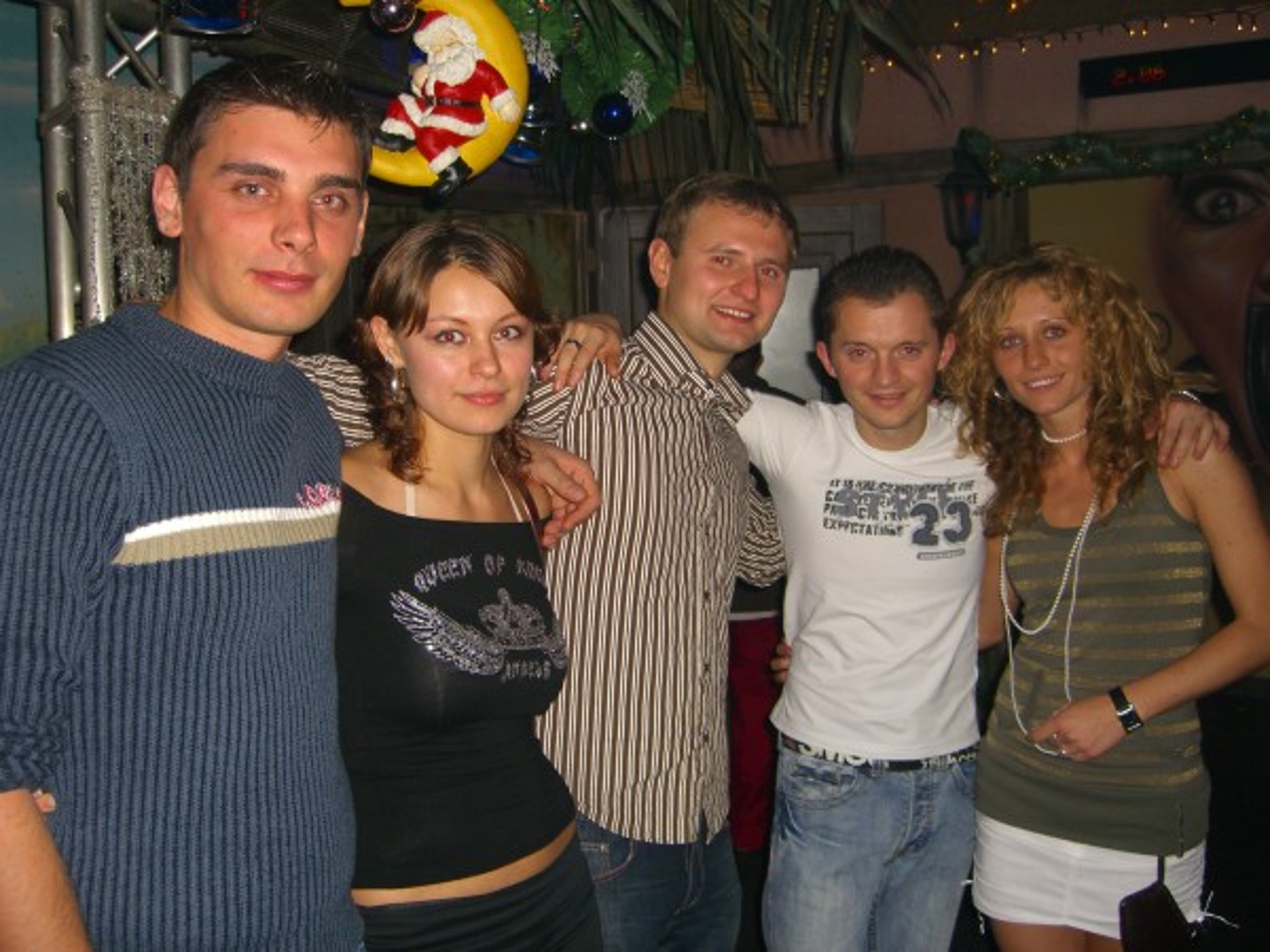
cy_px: 476
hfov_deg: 49.0
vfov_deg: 37.7
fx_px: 1394
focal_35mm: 38
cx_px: 635
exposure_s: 1/60
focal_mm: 7.9
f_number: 2.8
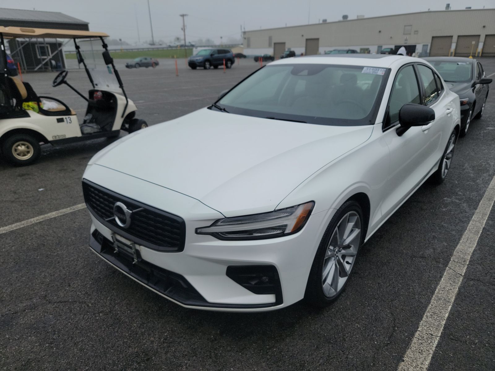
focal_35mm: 24
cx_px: 248
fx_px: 343
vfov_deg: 56.8
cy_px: 186
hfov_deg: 71.6
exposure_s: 1/287
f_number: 1.8
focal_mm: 6.7
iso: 50
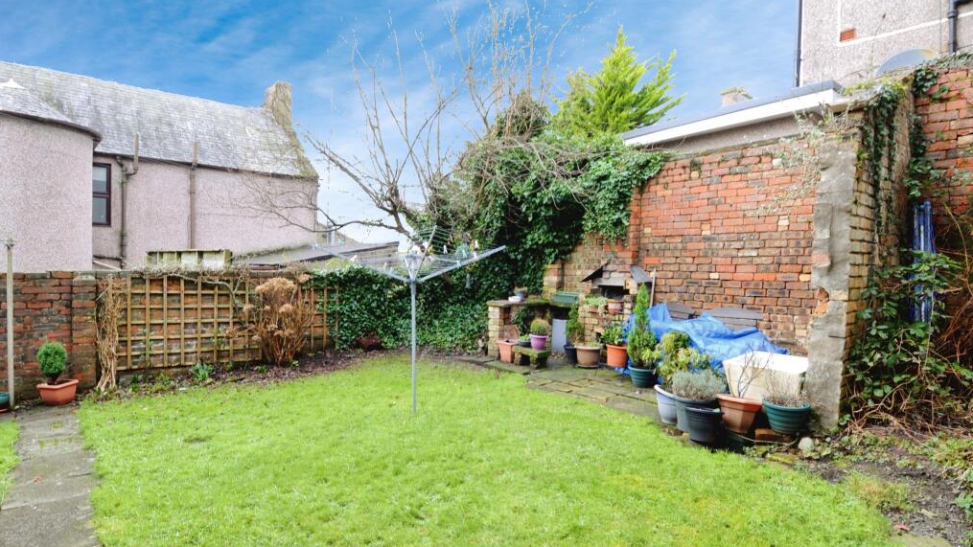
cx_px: 484
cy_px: 305
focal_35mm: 19
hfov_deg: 89.6
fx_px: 490
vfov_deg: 58.2
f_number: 7.1
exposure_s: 1/10
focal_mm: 12
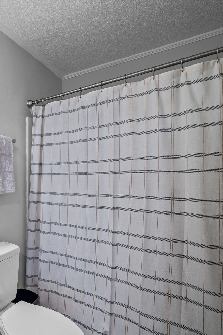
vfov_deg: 78.6
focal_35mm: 22
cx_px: 1
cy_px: 174
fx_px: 204
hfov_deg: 47.6
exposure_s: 1/4
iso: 160
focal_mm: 14
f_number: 9
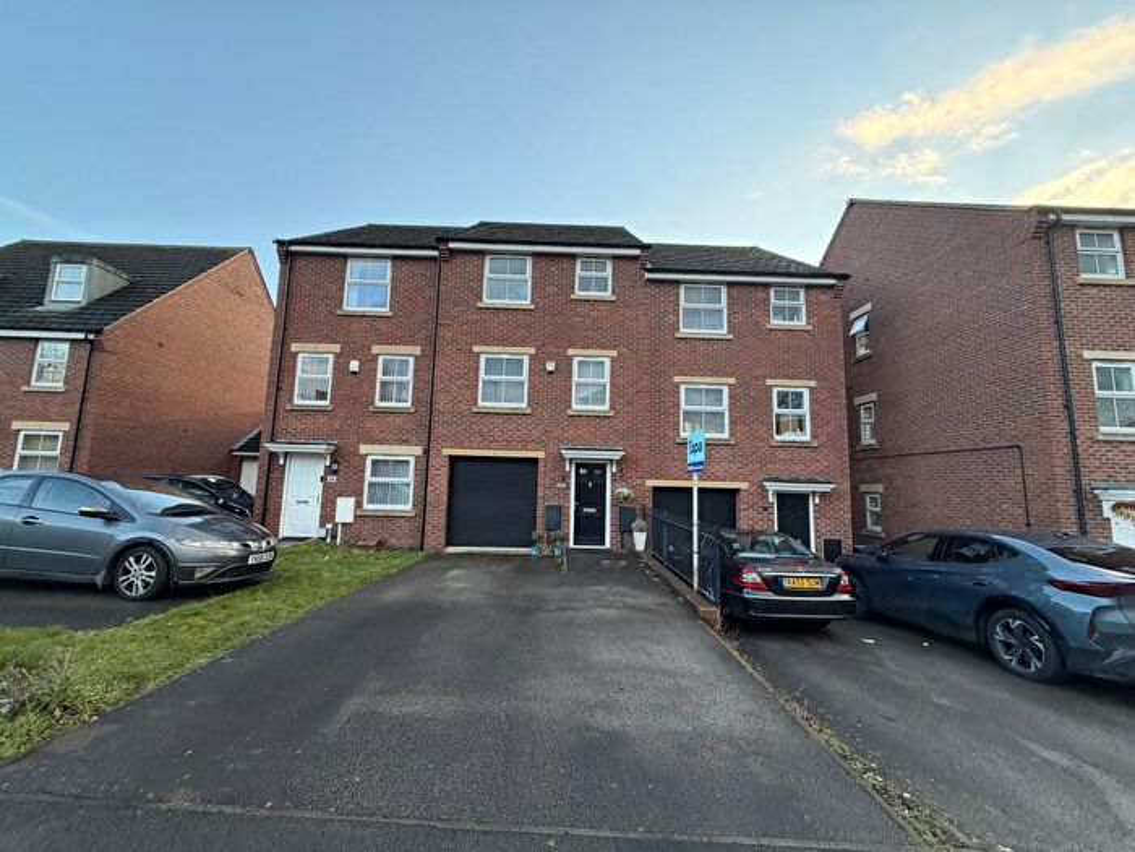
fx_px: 459
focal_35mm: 14
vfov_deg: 85.7
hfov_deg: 102.1
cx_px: 568
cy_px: 426
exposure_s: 1/134
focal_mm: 2.22
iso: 50
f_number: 2.2
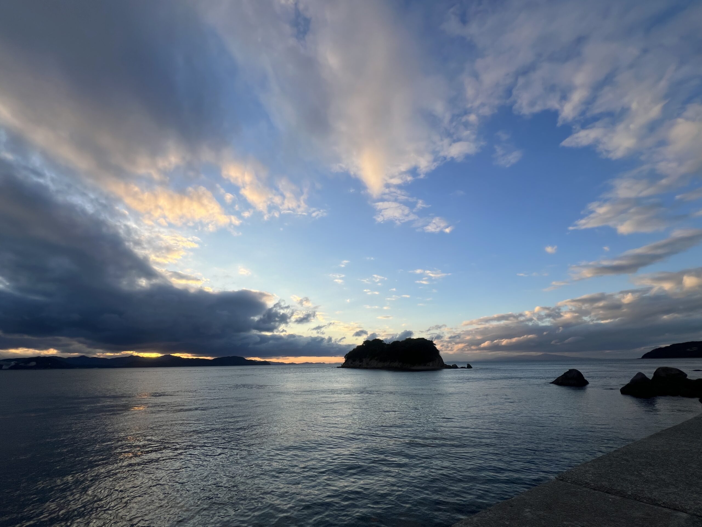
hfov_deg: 106.2
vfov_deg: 89.9
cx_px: 351
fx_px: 264
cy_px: 264
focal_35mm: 13
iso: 32
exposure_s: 1/1064
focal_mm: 1.57
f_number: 1.8
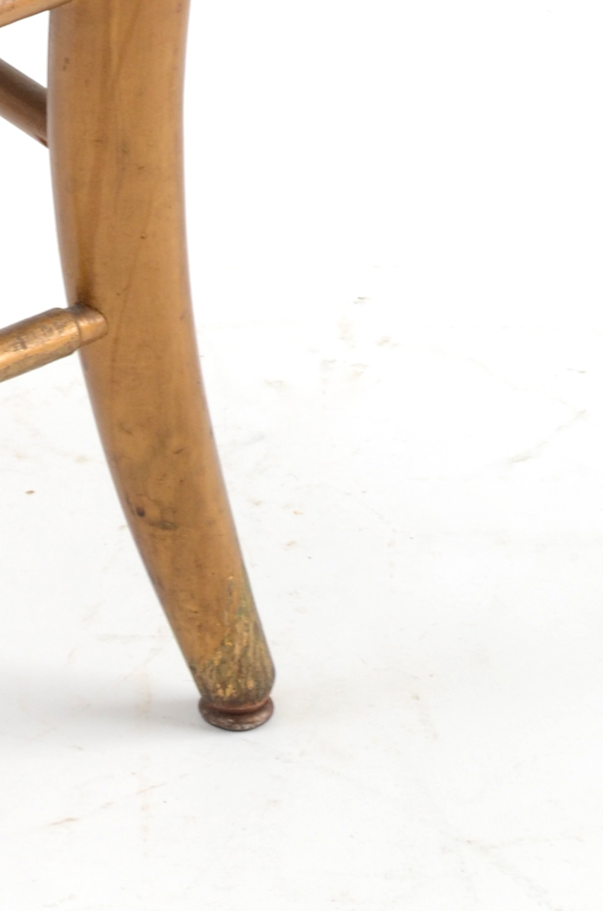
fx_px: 8355
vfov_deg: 6.2
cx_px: -350
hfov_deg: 4.1
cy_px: -379
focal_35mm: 331
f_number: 10
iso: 200
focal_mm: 66
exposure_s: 1/125
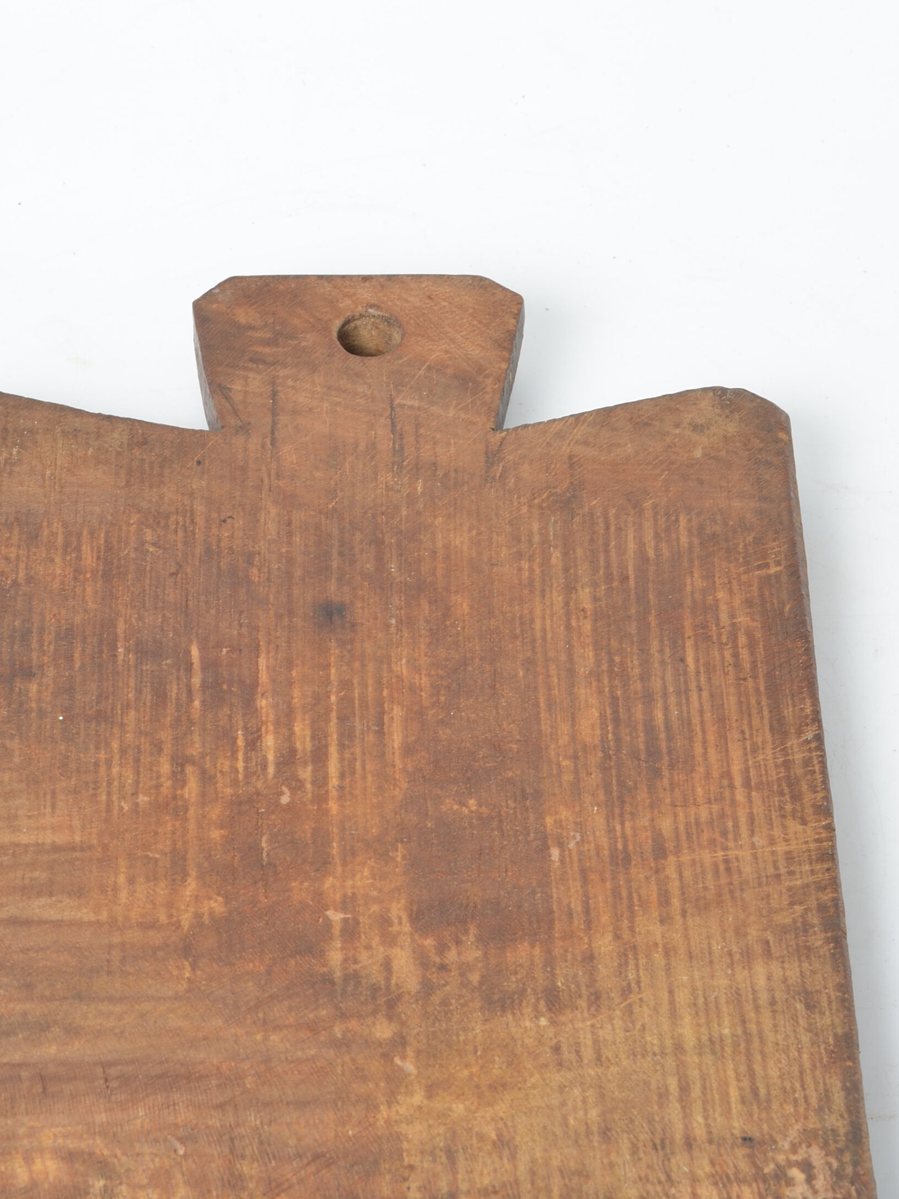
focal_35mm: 122
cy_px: 595
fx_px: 4225
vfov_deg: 16.1
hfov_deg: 12.1
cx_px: 344
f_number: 11
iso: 100
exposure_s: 1/125
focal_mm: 50
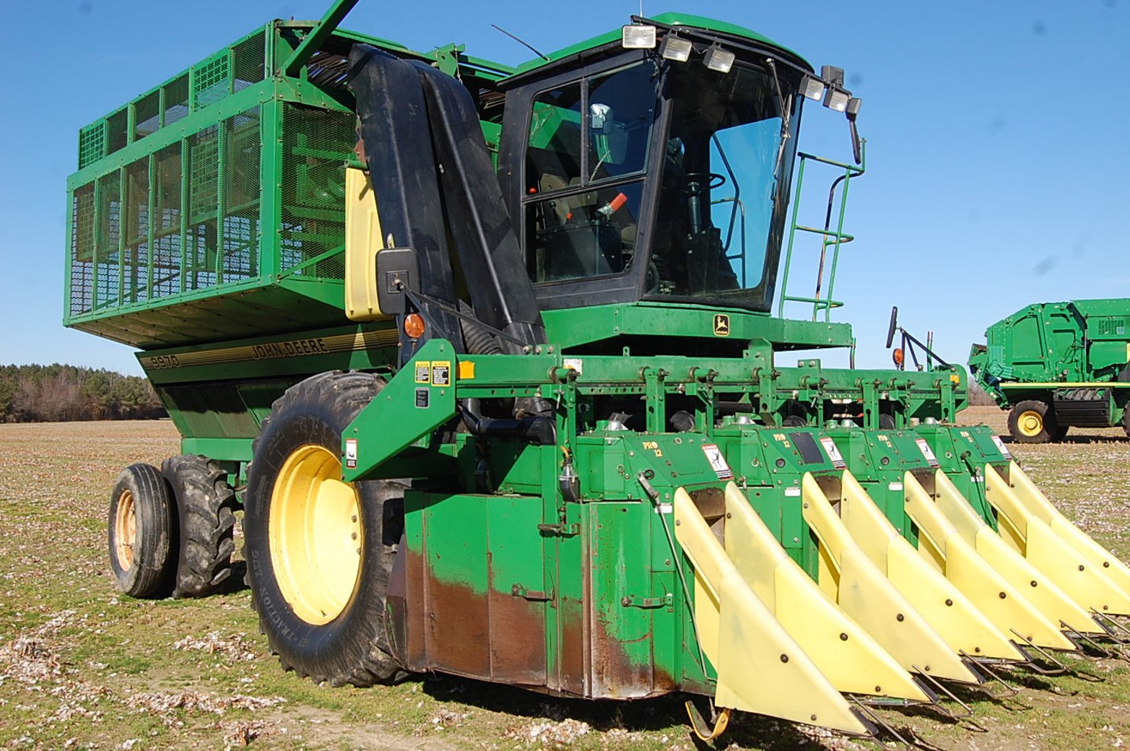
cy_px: 359
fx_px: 1129
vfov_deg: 36.8
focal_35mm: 36
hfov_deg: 53.1
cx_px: 611
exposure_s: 1/320
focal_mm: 22
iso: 200
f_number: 9
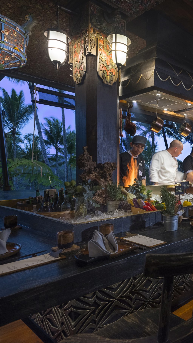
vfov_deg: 69.9
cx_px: 203
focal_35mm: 27
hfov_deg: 37.2
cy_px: 173
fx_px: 246
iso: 640
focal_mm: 23
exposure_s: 1/2
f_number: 8
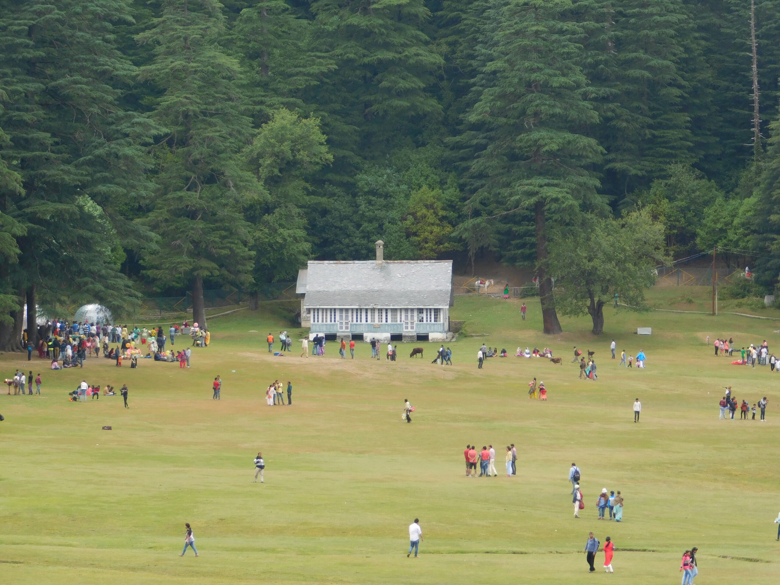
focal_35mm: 202
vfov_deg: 7.4
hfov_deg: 9.8
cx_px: 390
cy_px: 292
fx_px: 4552
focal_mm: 35.9
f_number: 5.4
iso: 125
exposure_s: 1/200
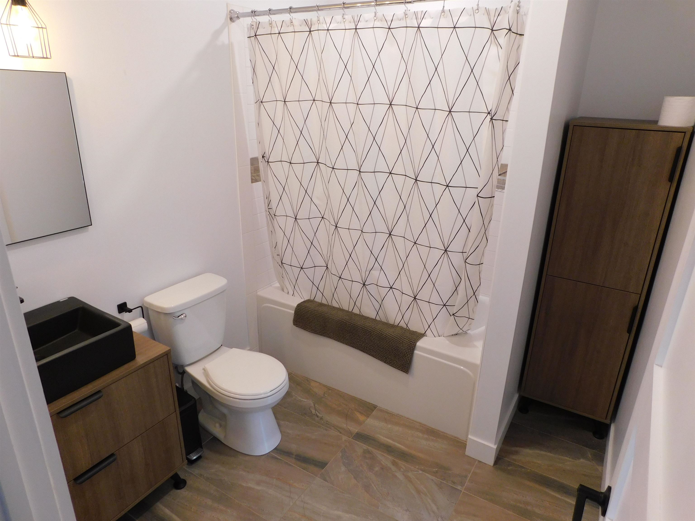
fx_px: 462
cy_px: 260
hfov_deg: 73.9
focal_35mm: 23
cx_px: 348
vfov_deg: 58.9
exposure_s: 1/30
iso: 200
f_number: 3
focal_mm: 4
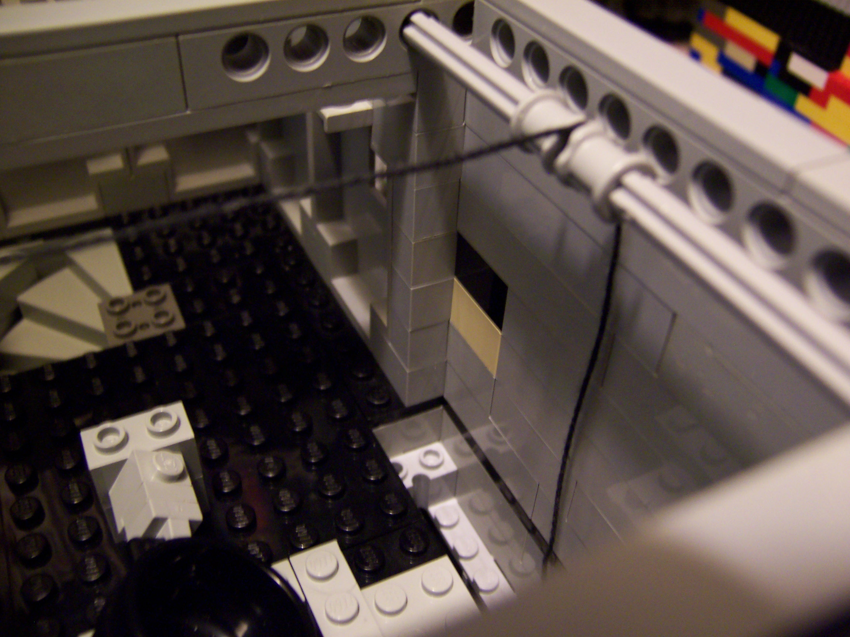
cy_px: 318
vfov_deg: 42.9
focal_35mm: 33
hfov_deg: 55.4
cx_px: 425
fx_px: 810
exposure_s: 1/8
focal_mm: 5.5
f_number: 2.8
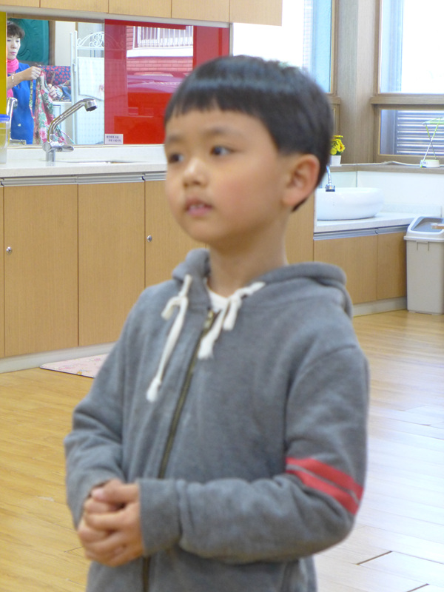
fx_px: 1539
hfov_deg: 16.4
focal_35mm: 90
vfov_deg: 21.8
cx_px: 222
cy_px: 296
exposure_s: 1/200
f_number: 2.3
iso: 800
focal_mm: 17.7
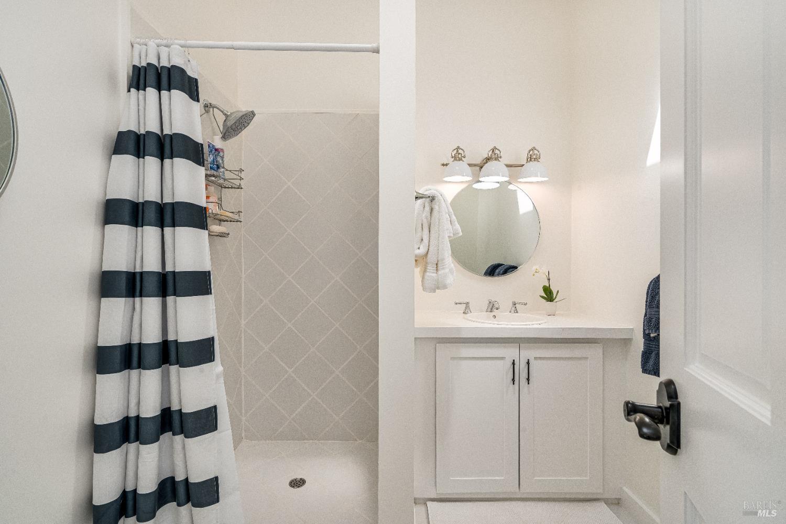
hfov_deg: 96.7
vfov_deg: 73.7
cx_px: 393
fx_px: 349
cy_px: 262
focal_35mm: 16
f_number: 11
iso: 320
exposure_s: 1/125
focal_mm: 16
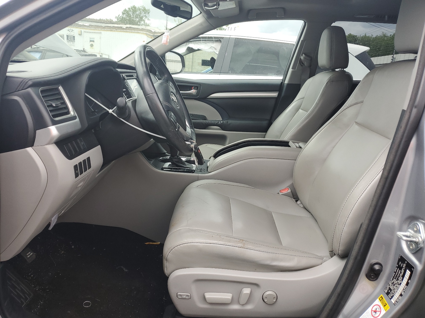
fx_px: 319
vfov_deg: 53.1
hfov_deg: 67.3
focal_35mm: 26
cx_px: 212
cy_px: 159
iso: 50
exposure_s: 1/256
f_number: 1.5
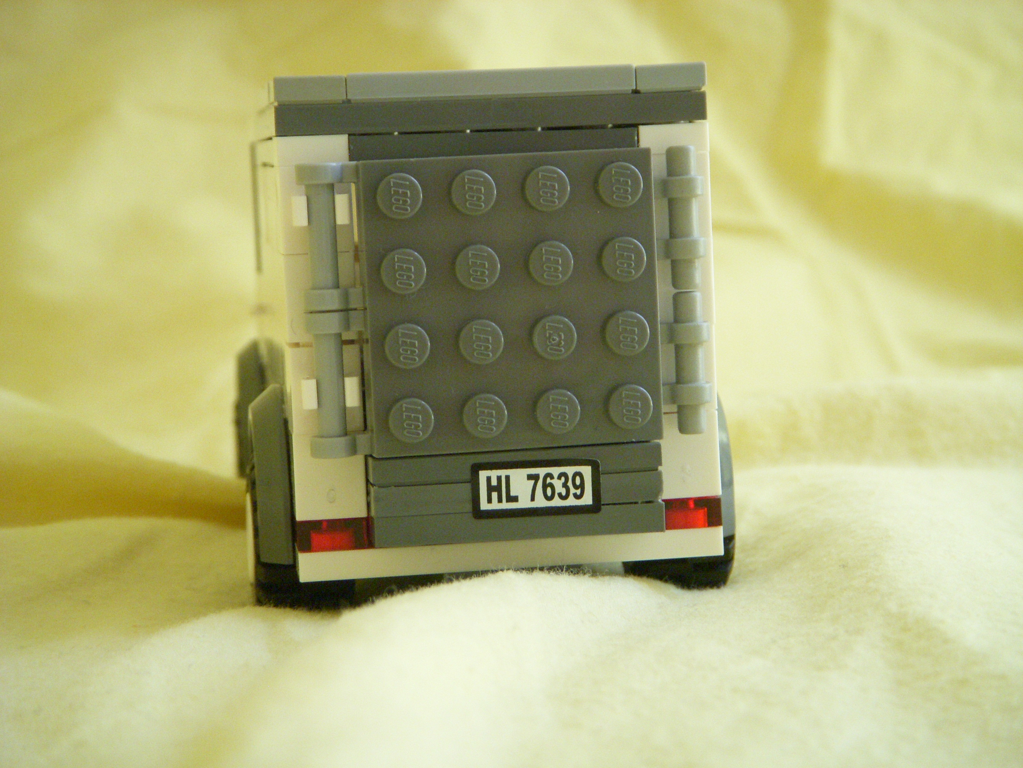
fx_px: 3073
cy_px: 384
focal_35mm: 104
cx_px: 512
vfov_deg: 14.2
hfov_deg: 18.9
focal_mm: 17.3
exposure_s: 1/15
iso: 400
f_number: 4.1
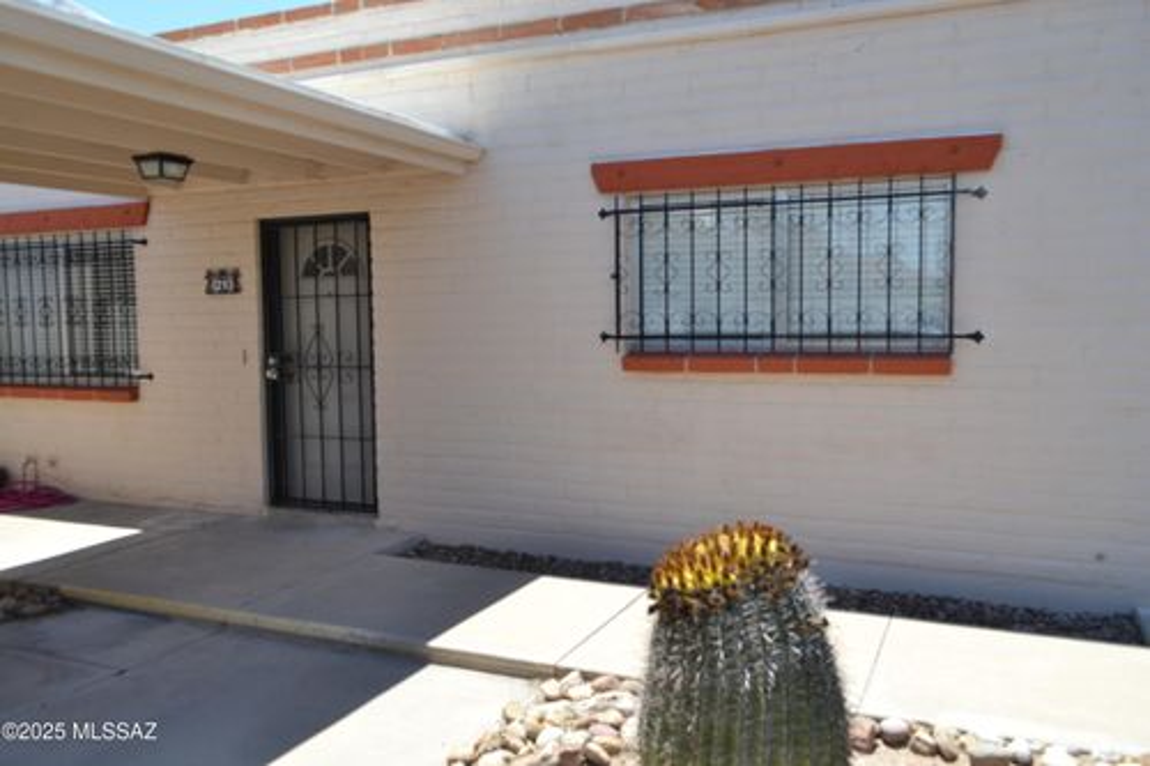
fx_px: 862
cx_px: 575
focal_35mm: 27
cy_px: 383
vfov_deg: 47.9
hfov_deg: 67.4
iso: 100
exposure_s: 1/200
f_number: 7.1
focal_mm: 18
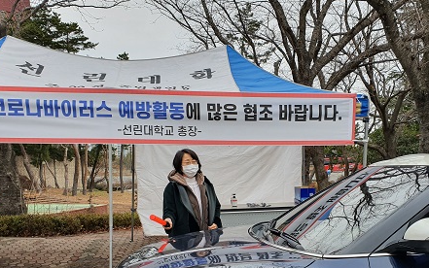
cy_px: 227
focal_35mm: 40
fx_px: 468
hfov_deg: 49.0
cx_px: 254
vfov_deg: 30.9
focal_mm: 4.32
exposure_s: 1/461
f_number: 2.4
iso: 50
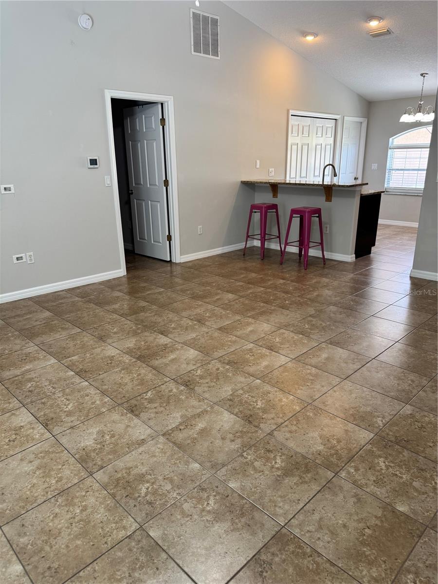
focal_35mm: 24
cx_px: 219
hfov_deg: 56.8
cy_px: 292
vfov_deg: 71.6
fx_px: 405
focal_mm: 6.76
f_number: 1.78
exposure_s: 1/120
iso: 160
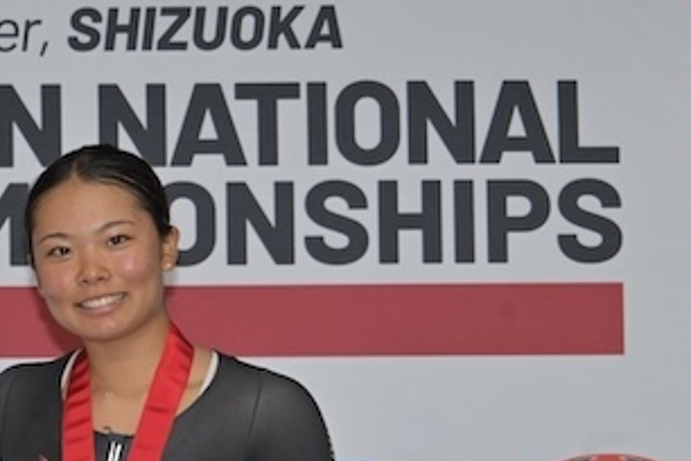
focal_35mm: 314
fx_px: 6027
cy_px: 473
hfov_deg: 6.5
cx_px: -163
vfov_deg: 4.4
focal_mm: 120
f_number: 8
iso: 500
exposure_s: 1/160
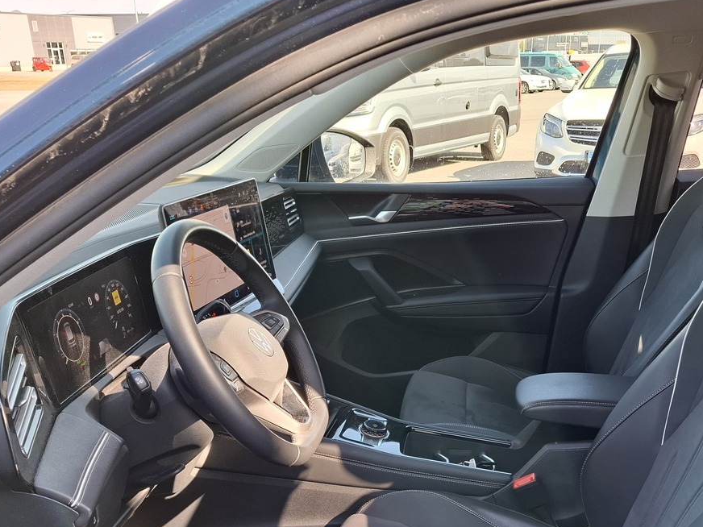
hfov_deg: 48.7
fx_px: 772
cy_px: 418
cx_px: 420
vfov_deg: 36.5
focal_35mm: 38
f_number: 1.8
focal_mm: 5.54
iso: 50
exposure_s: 1/100
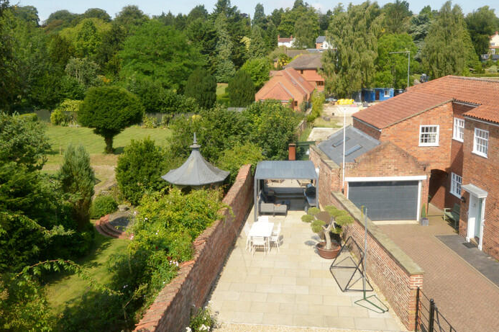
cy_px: 120
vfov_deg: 41.8
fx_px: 429
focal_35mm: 31
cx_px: 262
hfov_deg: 60.3
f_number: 9
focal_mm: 14
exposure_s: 1/320
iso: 200
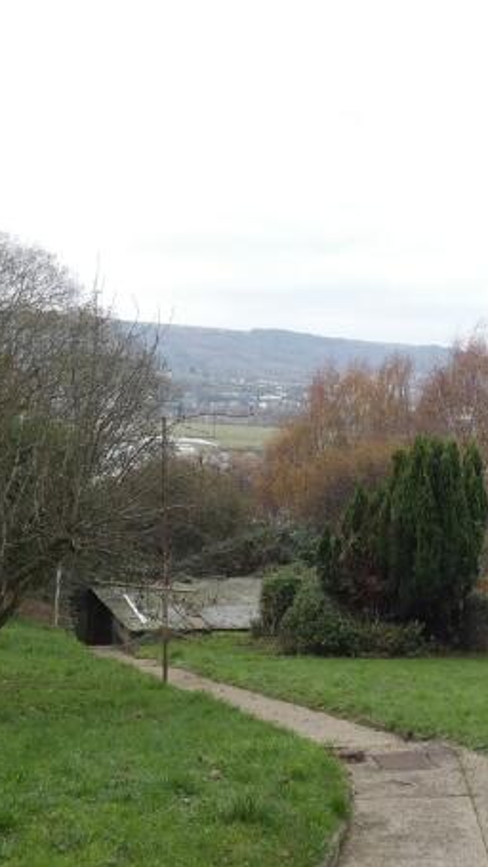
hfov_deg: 23.9
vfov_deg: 42.0
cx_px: 416
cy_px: 476
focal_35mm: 49
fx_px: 1127
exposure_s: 1/125
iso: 80
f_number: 2.8
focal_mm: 3.6
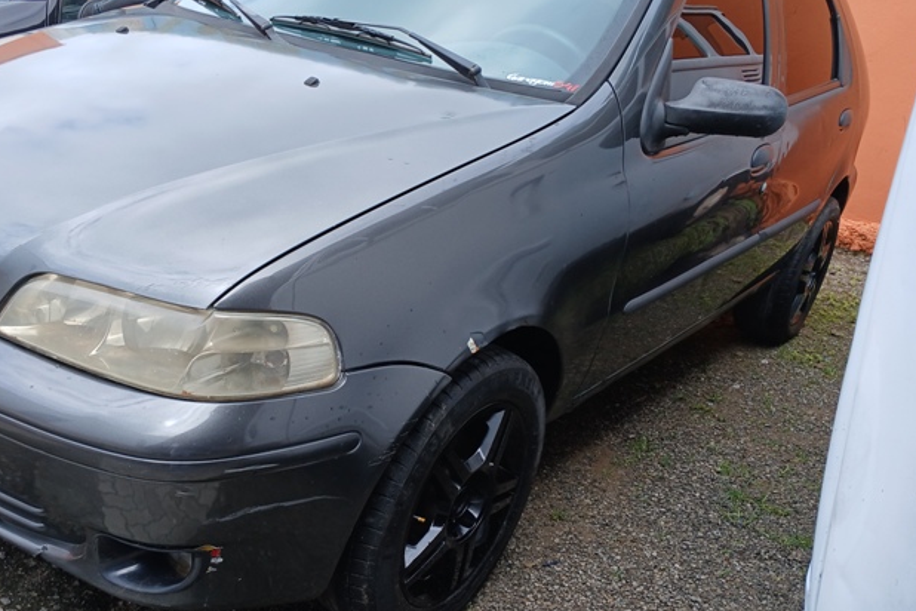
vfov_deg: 37.9
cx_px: 339
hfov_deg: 53.8
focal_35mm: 35
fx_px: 890
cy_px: 307
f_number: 1.8
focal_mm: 3.98
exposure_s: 1/231
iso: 20
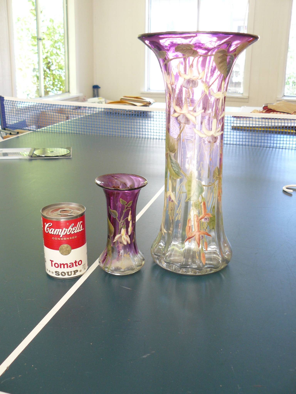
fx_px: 410
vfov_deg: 51.4
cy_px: 197
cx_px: 148
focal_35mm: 36
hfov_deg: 39.7
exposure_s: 1/30
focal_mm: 6
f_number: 2.8
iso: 125
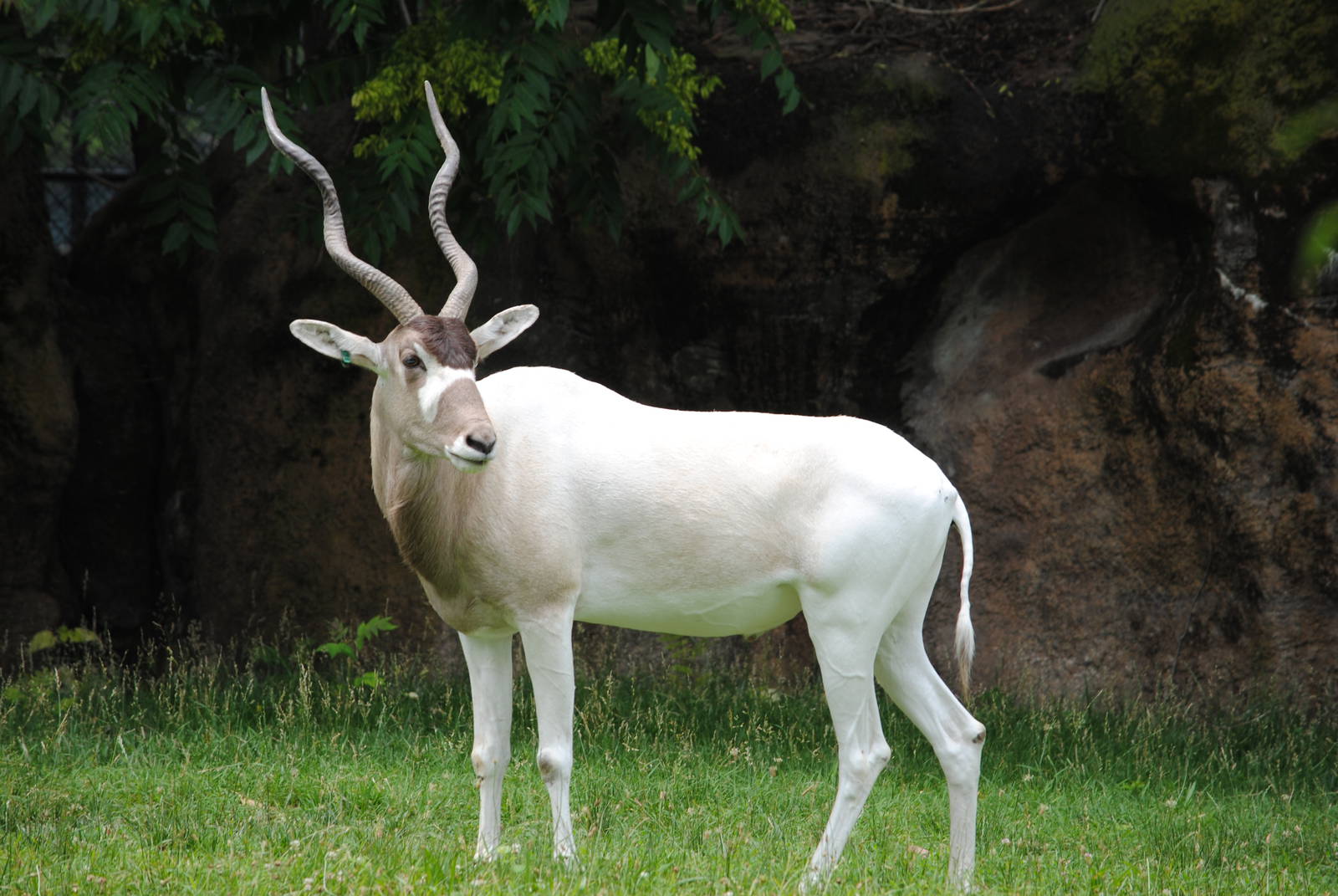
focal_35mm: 225
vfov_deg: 6.1
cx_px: 669
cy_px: 448
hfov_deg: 9.1
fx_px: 8372
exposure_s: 1/200
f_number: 5.6
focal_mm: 150
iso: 100
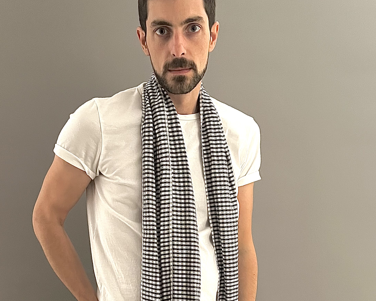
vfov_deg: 30.6
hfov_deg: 39.5
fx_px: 523
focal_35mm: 47
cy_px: 272
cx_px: 164
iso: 640
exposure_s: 1/30
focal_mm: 5.7
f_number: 1.5
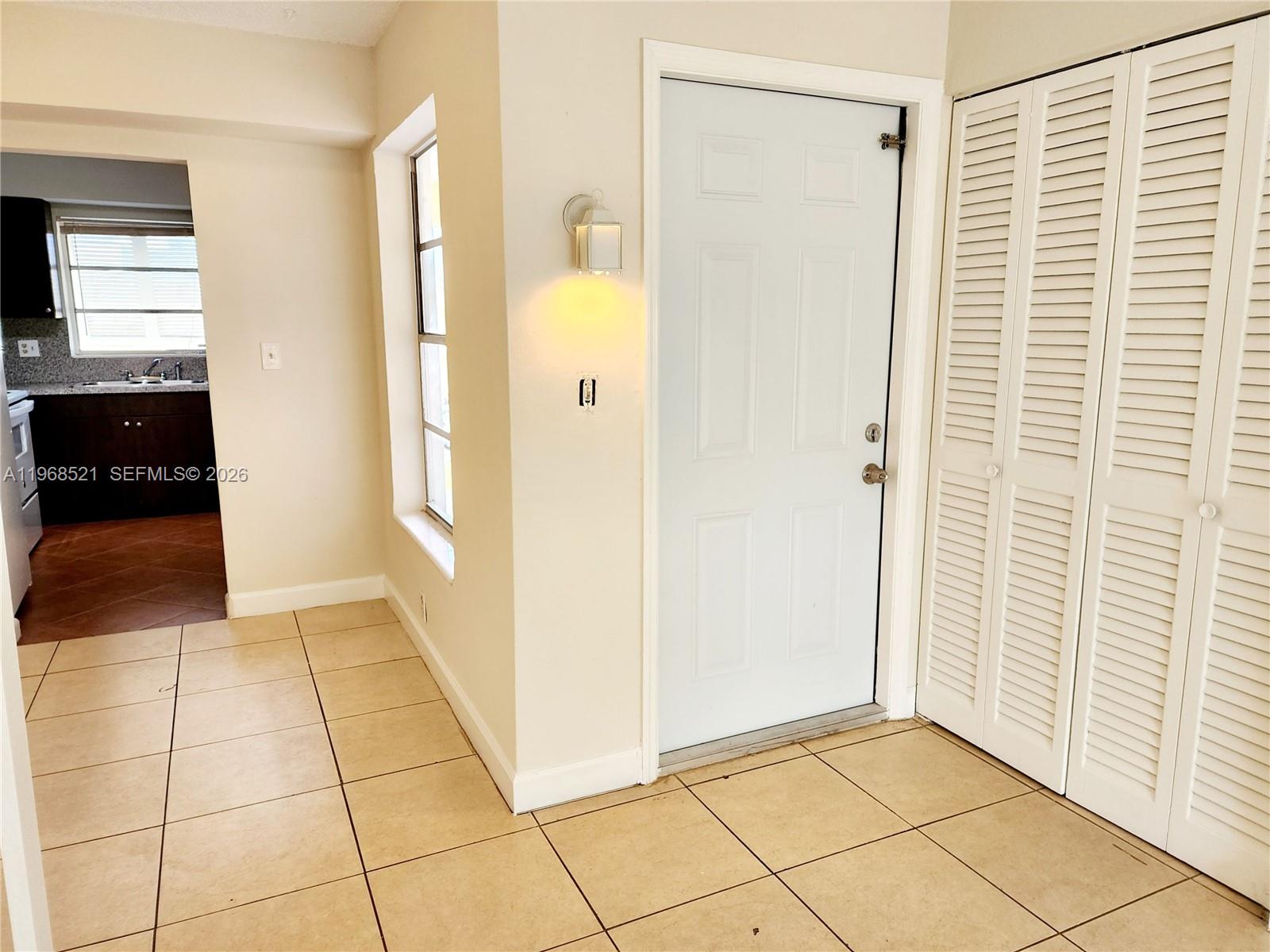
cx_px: 635
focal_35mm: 23
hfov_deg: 73.9
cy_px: 476
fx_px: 844
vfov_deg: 58.9
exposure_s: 1/120
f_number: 1.8
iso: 100
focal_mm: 6.4
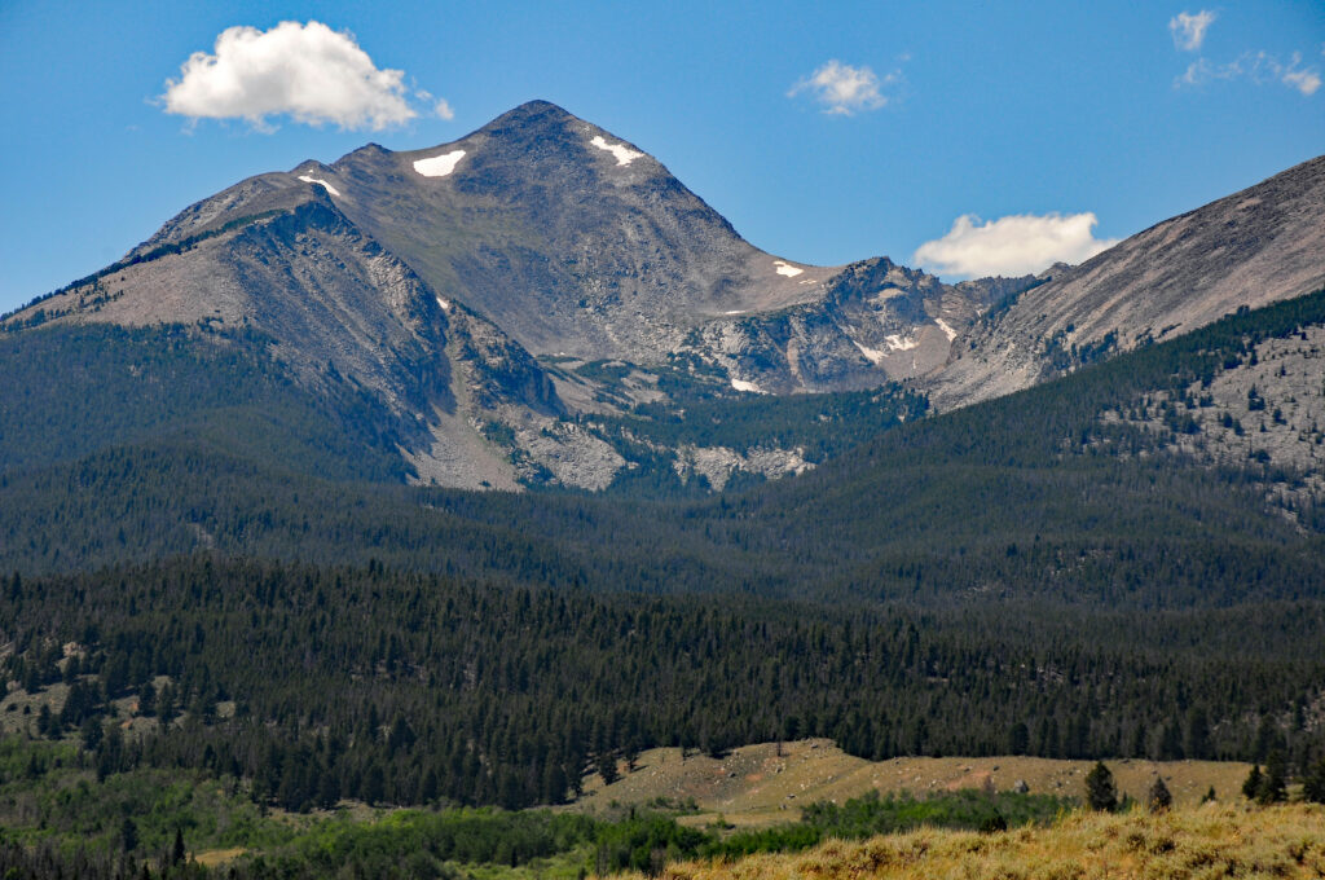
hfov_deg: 12.2
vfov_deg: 8.1
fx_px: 6175
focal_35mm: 168
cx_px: 662
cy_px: 440
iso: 200
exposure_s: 1/100
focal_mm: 112
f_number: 11
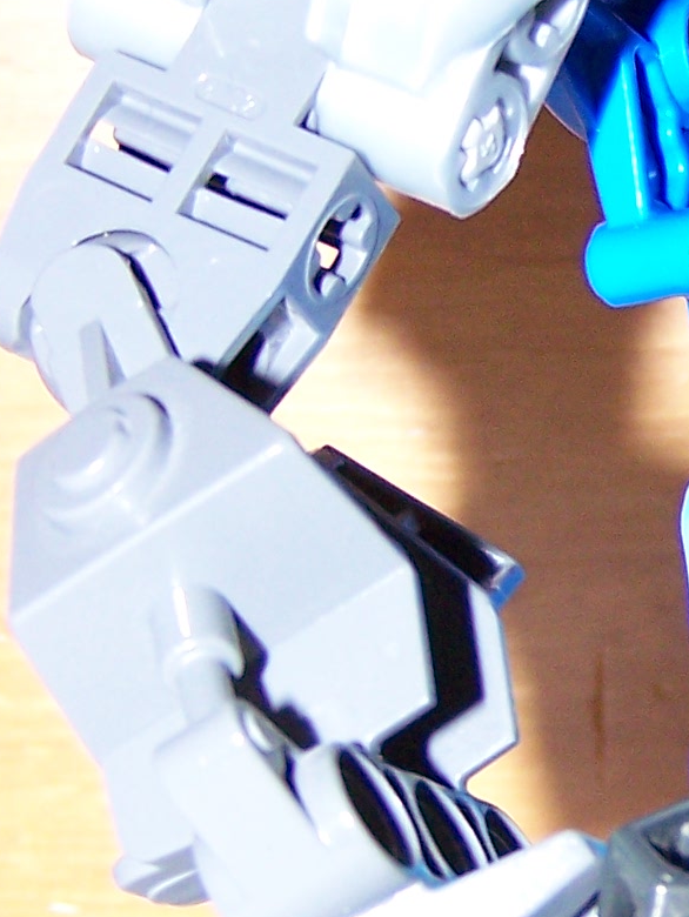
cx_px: 876
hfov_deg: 10.5
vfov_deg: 14.3
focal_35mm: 138
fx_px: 3658
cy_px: 502
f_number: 2.8
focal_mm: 6.3
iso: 160
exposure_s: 1/60
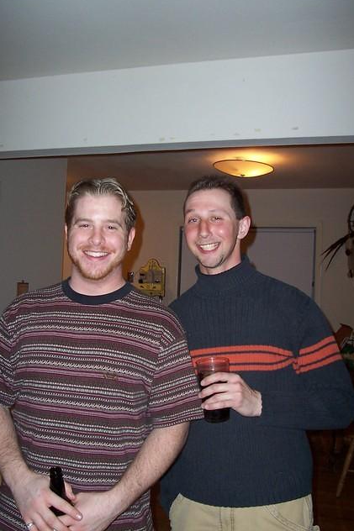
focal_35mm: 39
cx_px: 175
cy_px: 263
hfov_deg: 34.2
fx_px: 576
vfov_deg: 49.6
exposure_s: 1/60
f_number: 2.8
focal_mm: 5.6
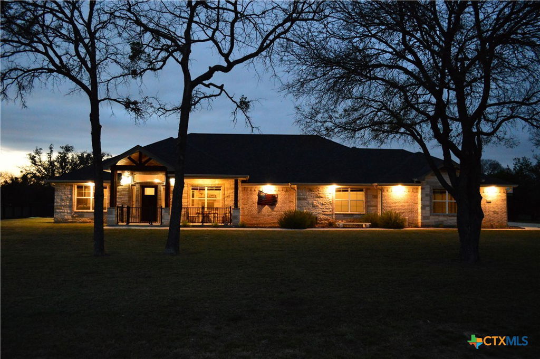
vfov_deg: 47.8
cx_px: 270
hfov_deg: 67.4
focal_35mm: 27
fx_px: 404
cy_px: 180
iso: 3200
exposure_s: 1/50
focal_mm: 18
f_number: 3.5
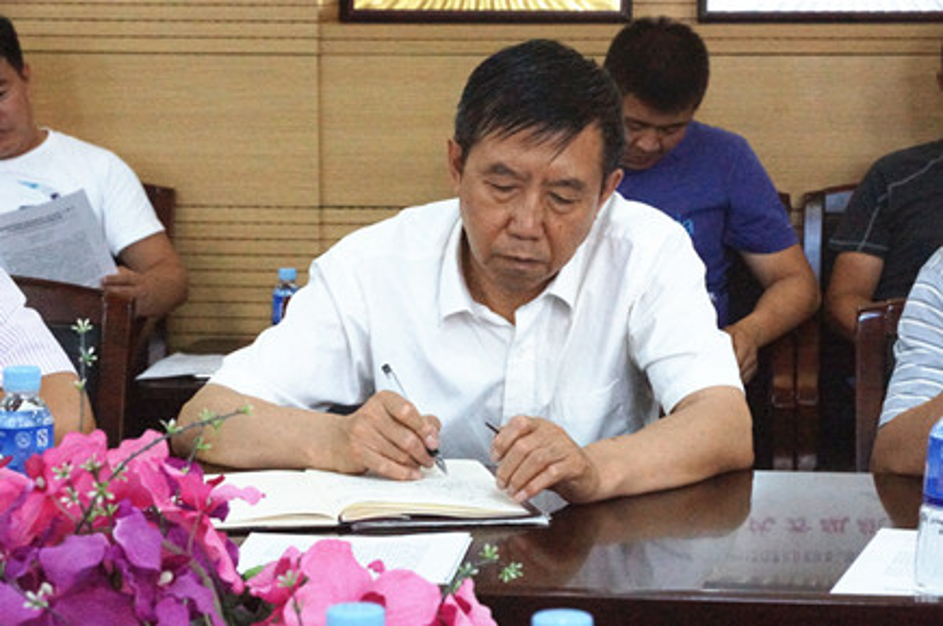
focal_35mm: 105
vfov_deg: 13.0
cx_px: 472
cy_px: 313
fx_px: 2747
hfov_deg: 19.5
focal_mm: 70
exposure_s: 1/80
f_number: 10
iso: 6400
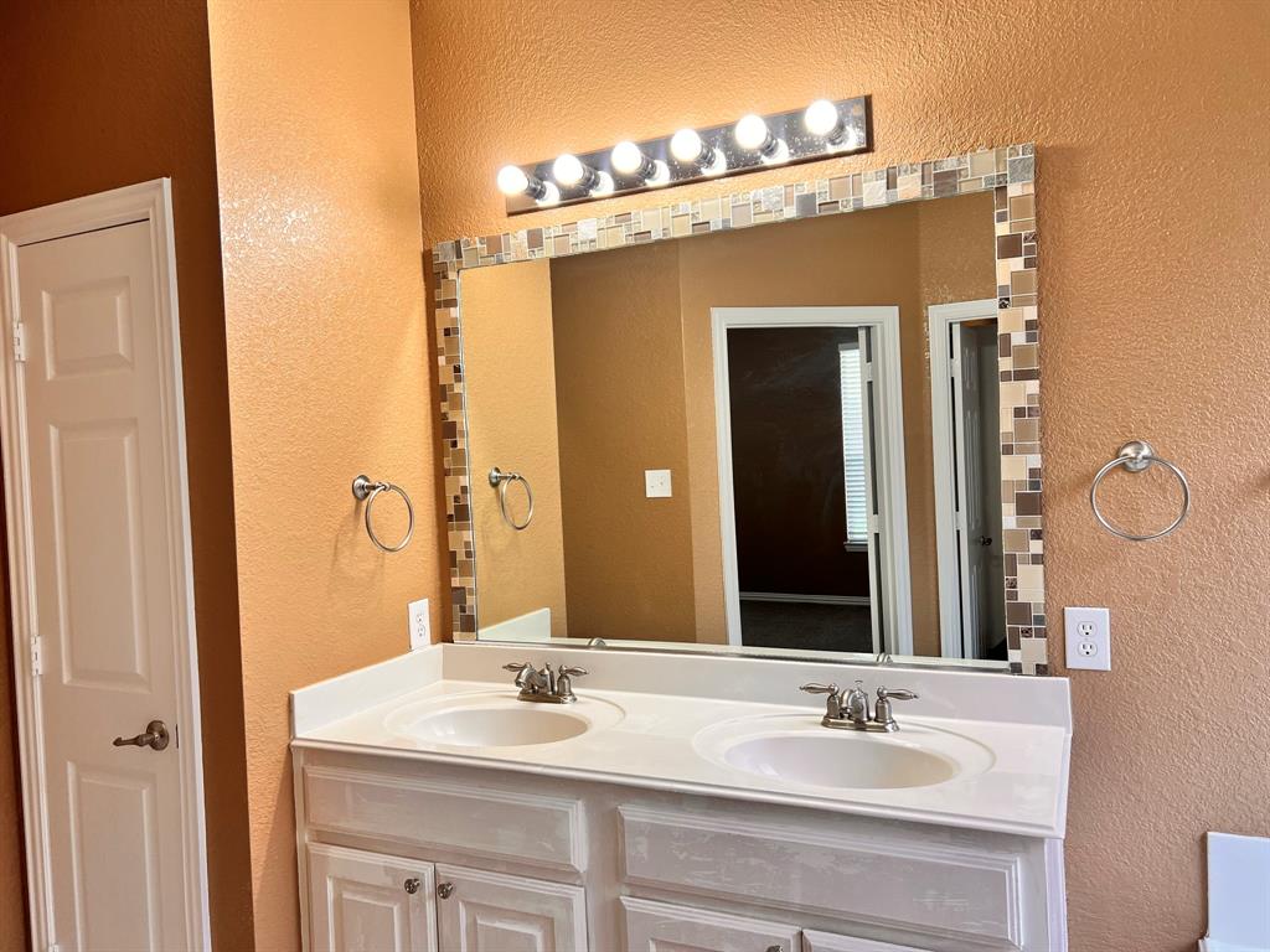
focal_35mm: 26
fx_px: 954
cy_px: 476
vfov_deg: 53.1
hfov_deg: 67.3
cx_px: 635
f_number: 1.5
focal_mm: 5.7
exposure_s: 1/143
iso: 64
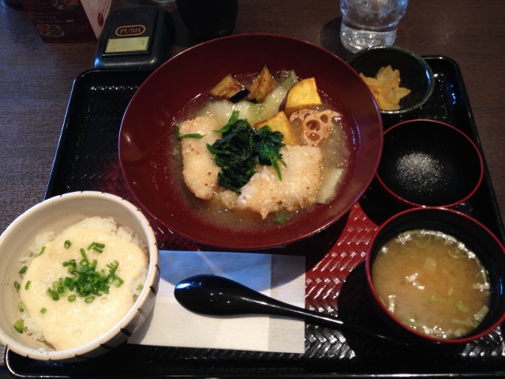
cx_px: 252
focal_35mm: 35
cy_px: 190
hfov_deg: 52.6
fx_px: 511
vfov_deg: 40.7
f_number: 2.4
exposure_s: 1/30
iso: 50
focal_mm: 4.28
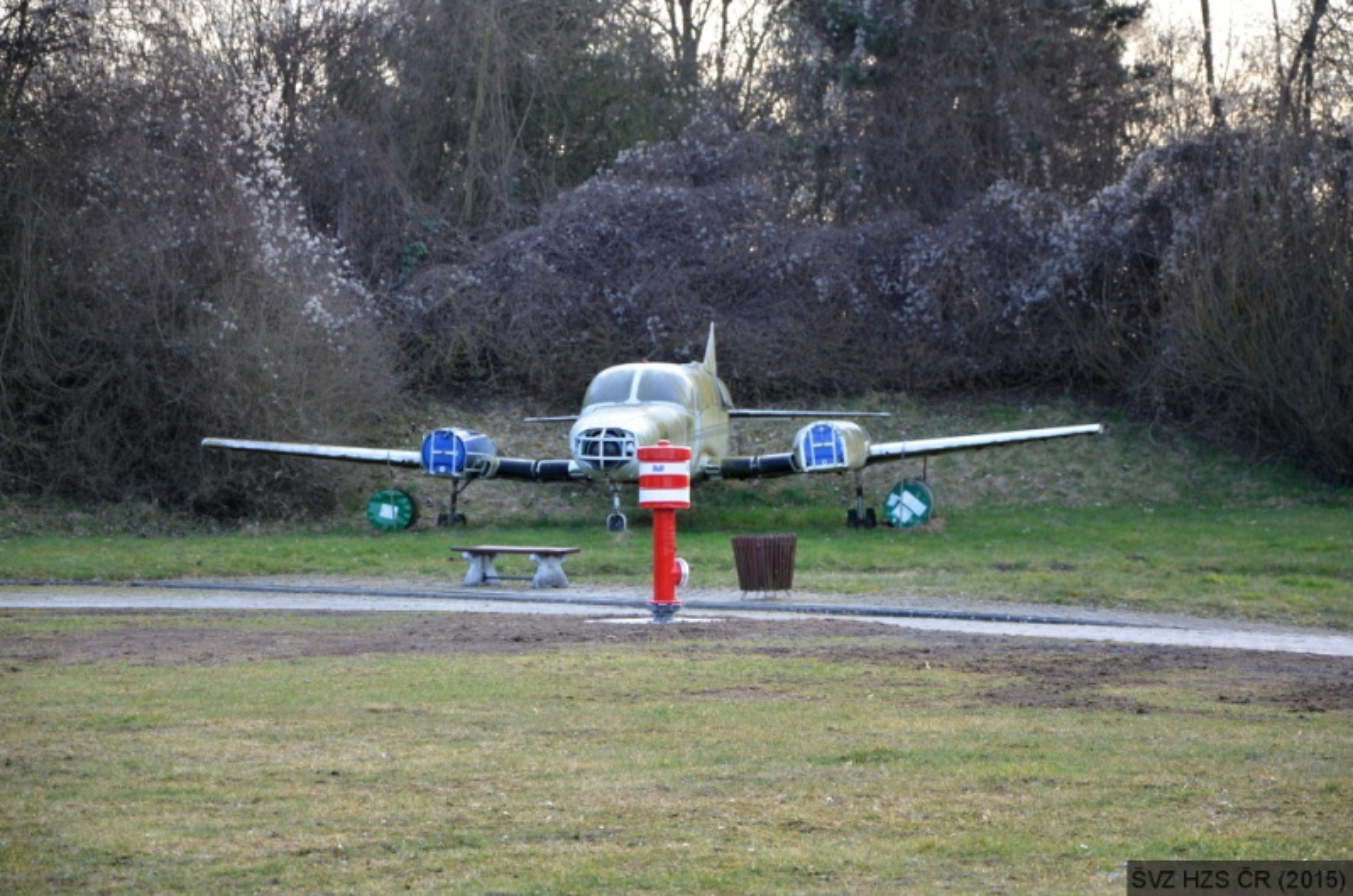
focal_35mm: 147
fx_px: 5514
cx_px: 676
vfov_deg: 9.3
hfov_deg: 14.0
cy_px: 448
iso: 400
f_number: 5.6
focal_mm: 98
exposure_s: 1/125
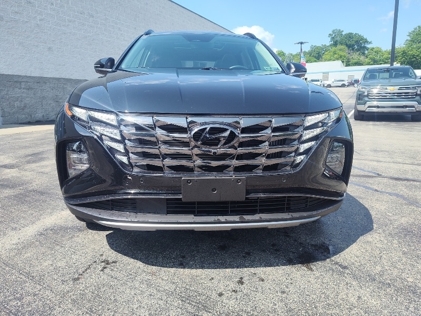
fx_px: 280
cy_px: 158
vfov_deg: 58.9
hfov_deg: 73.9
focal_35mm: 23
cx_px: 210
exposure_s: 1/1452
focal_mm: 5.56
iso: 100
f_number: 1.8
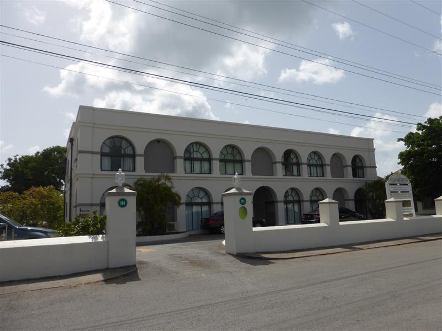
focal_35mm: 25
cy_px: 166
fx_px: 319
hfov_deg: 69.4
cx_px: 221
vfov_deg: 54.9
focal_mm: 4.3
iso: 100
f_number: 4
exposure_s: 1/1600
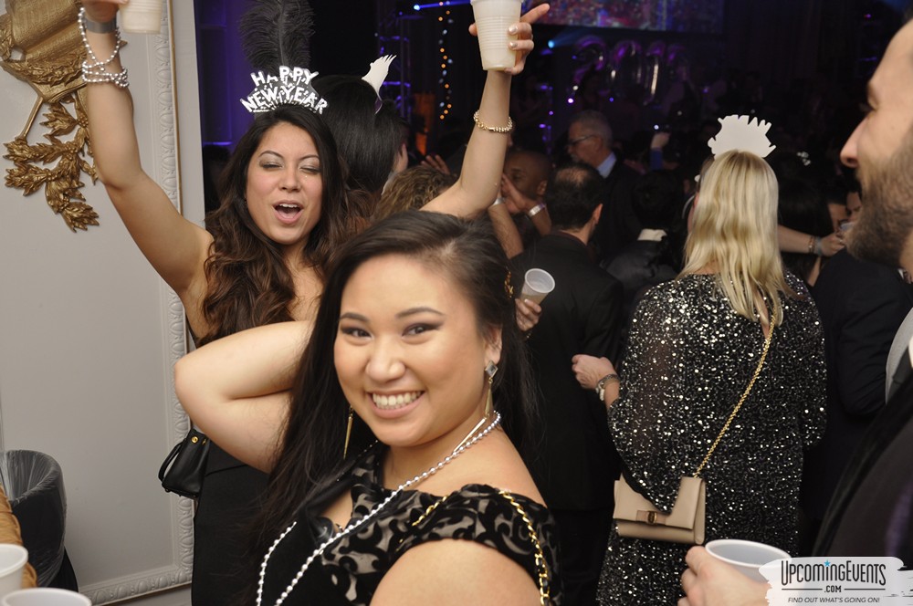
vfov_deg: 31.8
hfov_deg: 46.5
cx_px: 456
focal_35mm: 42
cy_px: 303
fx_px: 1064
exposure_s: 1/60
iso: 400
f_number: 5
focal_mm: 28
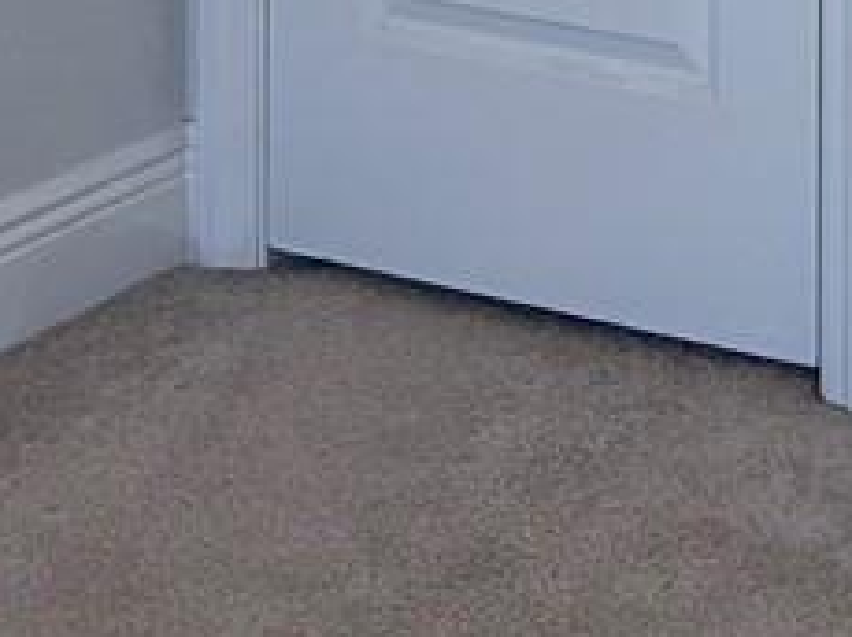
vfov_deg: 7.2
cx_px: 1537
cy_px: -1363
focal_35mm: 181
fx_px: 4450
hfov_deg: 10.3
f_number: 1.5
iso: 64
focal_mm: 5.7
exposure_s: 1/120
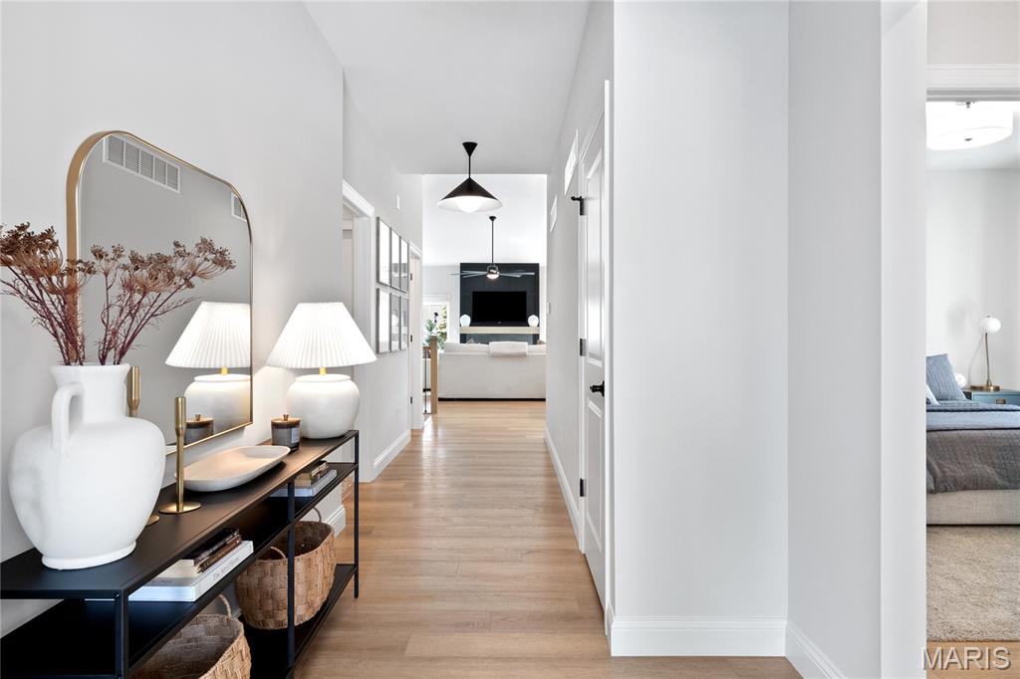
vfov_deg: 61.9
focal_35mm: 20
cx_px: 510
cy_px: 340
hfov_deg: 84.0
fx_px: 566
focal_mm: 10
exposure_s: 1/5
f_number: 8
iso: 400
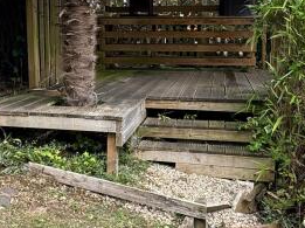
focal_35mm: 55
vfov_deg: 26.4
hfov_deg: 34.7
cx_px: 104
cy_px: 81
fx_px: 484
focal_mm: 2.22
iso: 40
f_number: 2.2
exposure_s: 1/253
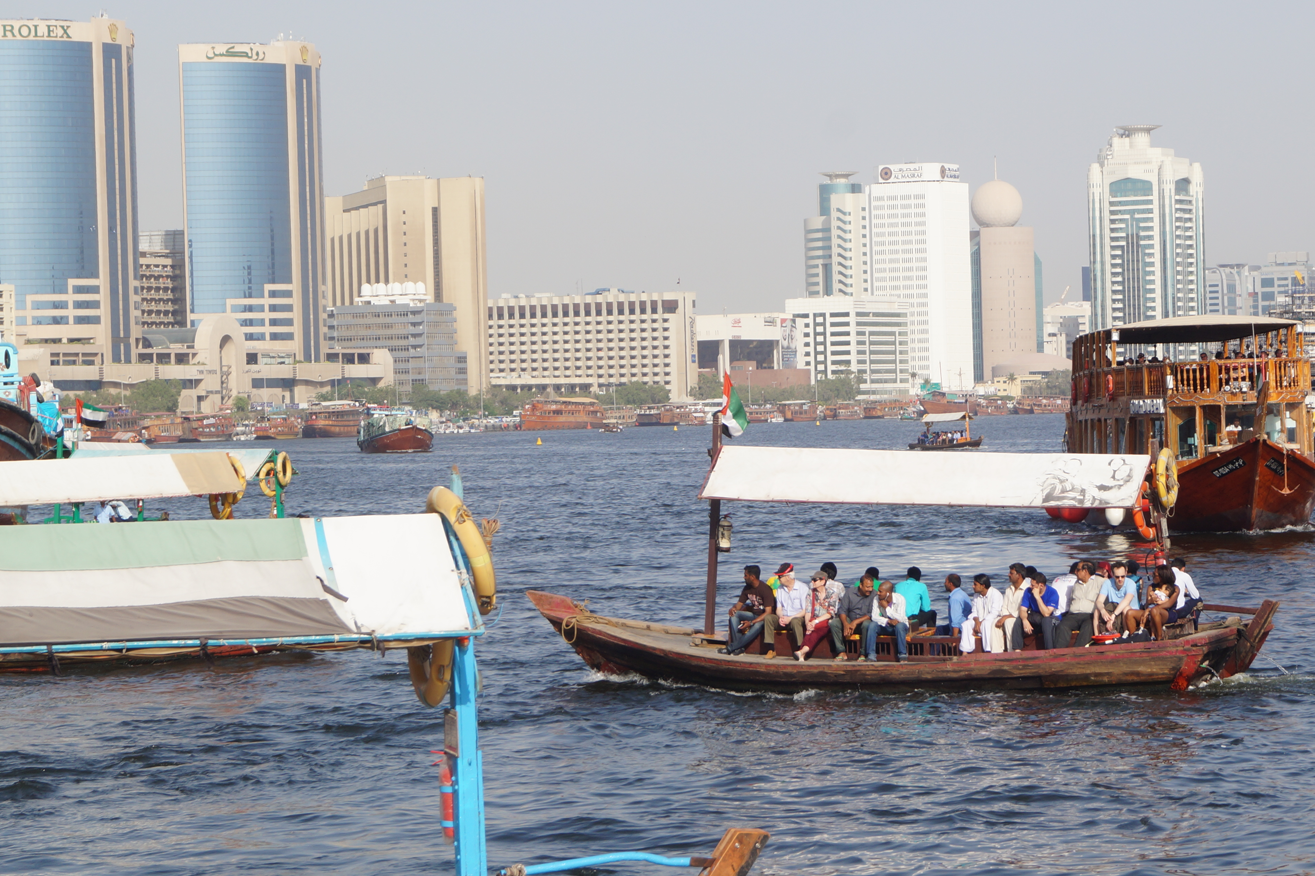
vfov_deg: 11.5
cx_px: 921
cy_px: 486
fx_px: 4334
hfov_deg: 17.2
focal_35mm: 119
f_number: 10
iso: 100
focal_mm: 55
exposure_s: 1/160
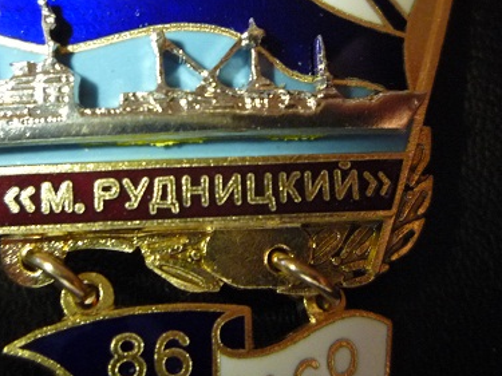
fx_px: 696
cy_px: 147
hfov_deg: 39.6
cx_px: 218
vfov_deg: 30.2
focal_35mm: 48
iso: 400
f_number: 3.3
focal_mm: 5.2
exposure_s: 1/10
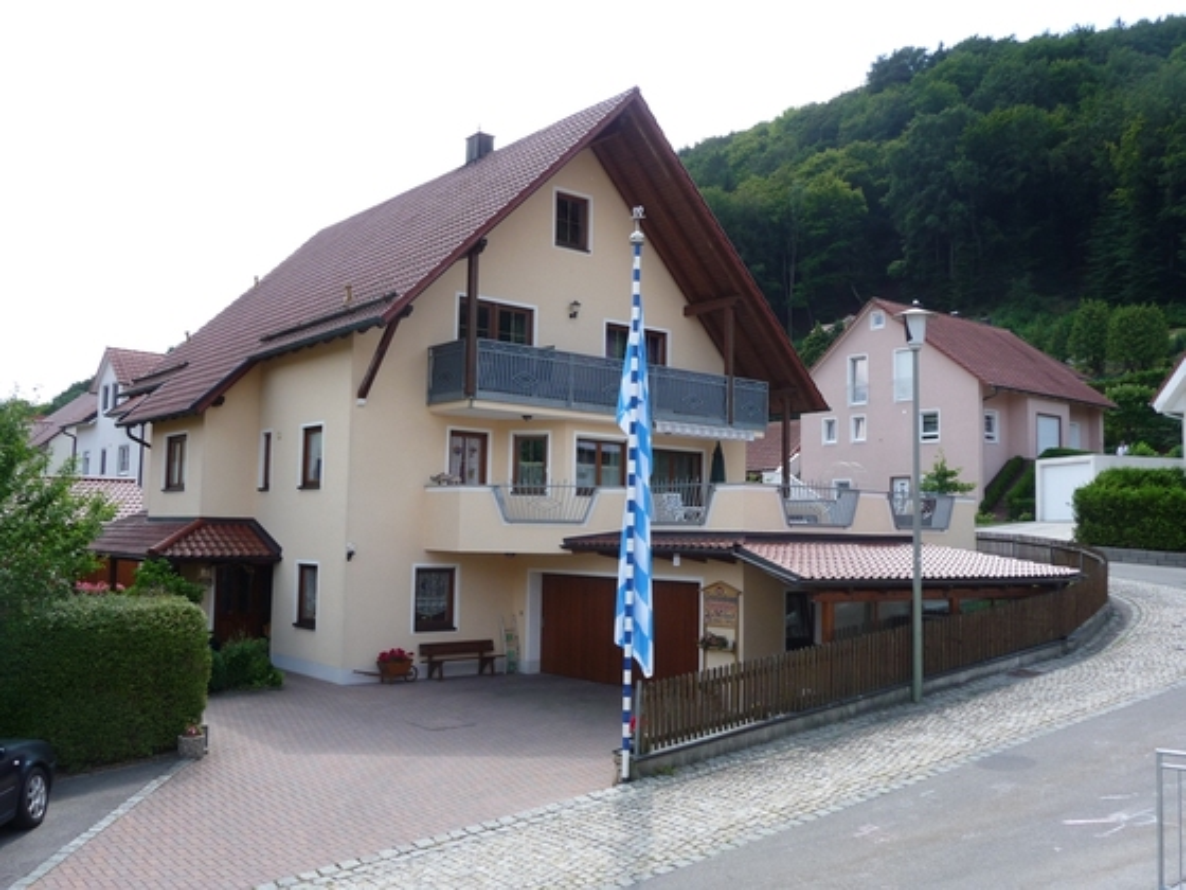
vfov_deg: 41.8
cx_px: 593
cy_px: 445
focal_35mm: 34
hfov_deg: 54.0
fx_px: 1165
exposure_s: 1/320
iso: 100
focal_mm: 5.6
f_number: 3.6
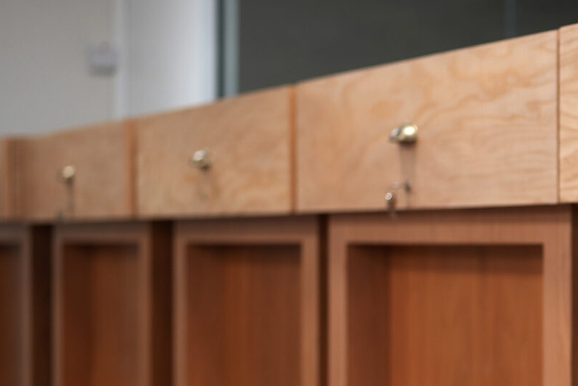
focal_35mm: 112
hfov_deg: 16.8
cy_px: 363
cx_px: 823
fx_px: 1799
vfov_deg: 12.1
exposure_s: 1/125
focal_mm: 35
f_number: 1.4
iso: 100
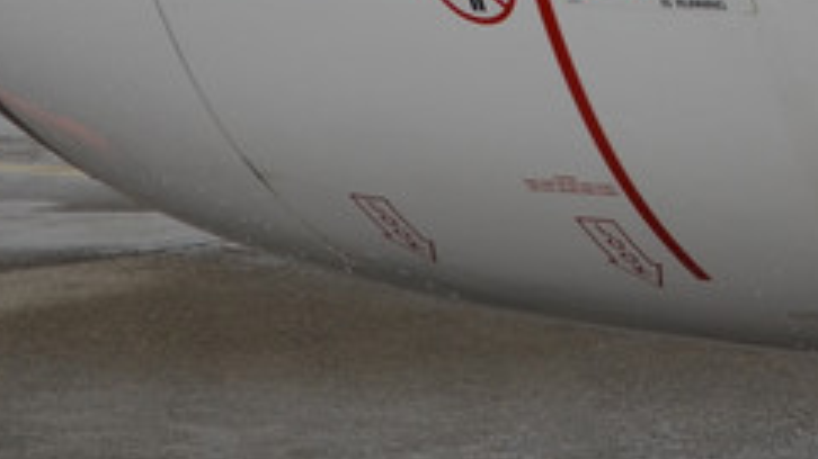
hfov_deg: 8.7
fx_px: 5096
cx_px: 1666
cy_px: -672
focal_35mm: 235
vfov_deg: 5.0
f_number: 7.1
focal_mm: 30
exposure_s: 1/200
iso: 160
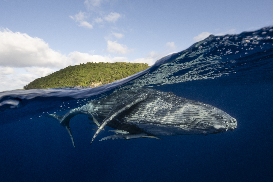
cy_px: 91
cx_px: 136
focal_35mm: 16
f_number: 11
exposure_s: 1/640
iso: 800
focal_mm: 16.5
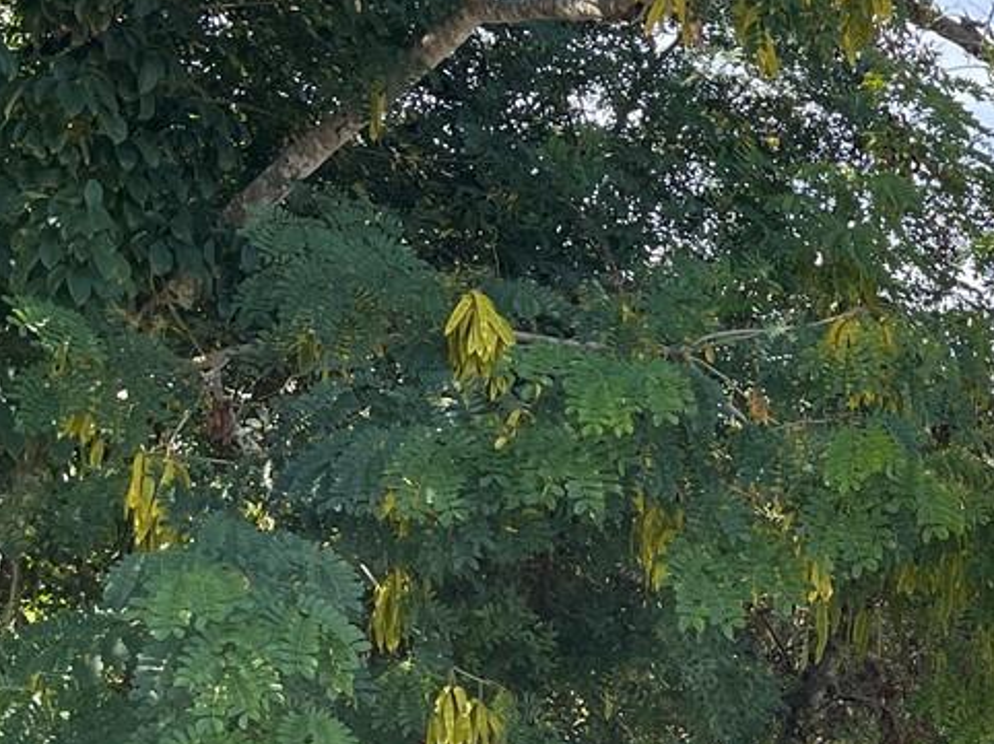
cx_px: 1246
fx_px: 2382
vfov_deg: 17.2
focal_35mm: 83
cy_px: 822
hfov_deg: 21.6
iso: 32
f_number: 1.6
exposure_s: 1/1119
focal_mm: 5.1
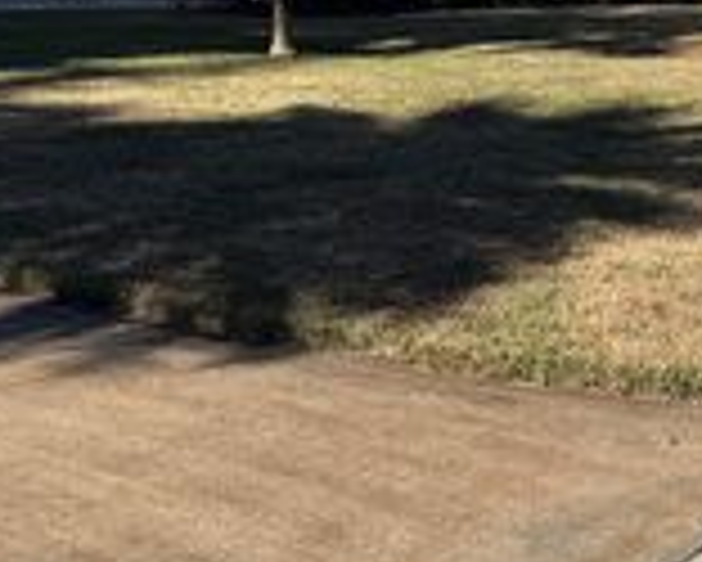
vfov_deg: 18.8
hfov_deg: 24.0
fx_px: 1559
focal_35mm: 75
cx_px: 738
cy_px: -191
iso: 80
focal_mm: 6.76
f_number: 1.78
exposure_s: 1/3802
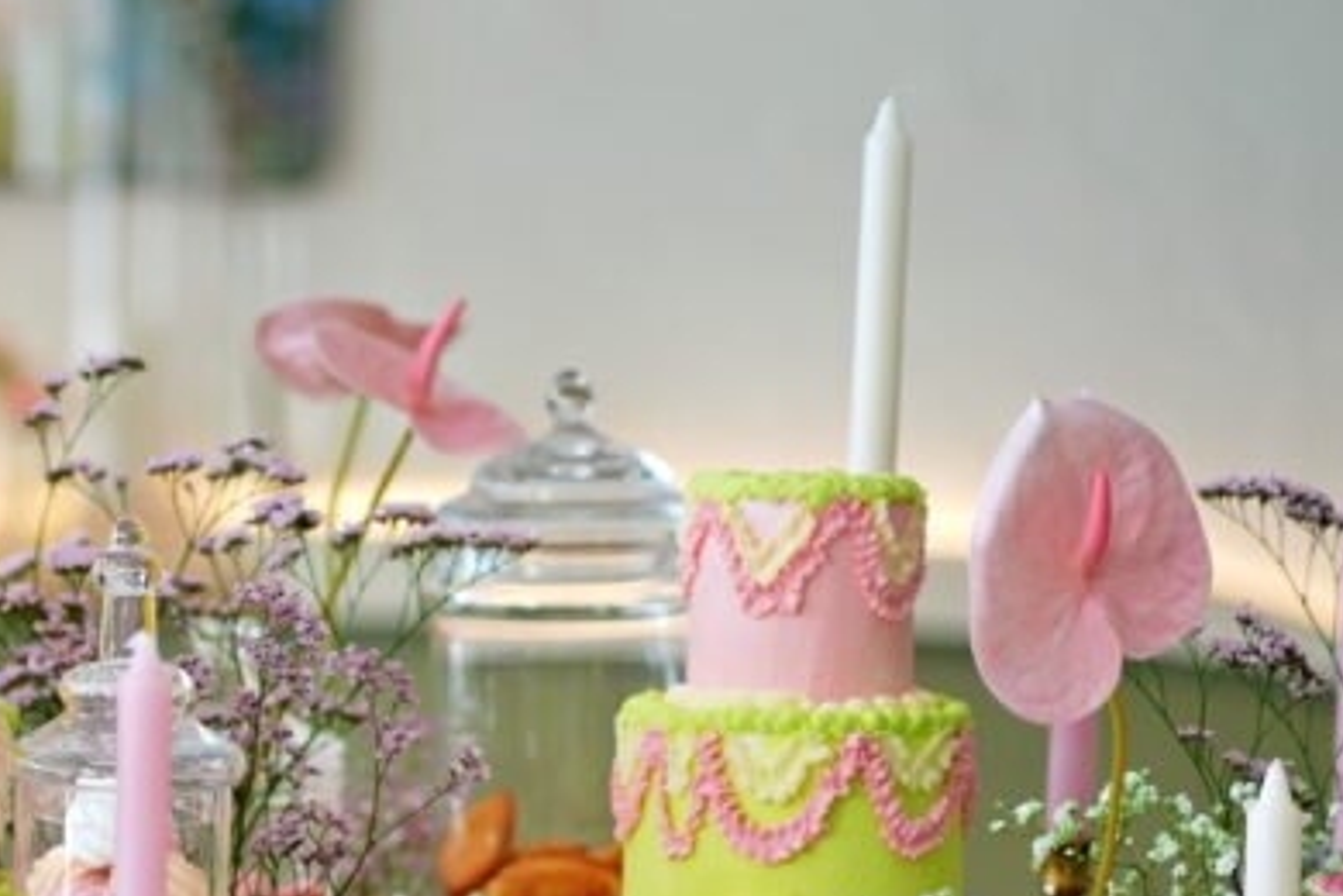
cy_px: 943
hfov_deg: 9.1
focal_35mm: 223
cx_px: -241
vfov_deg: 6.1
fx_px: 8318
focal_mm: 85
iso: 250
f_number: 1.8
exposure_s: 1/160
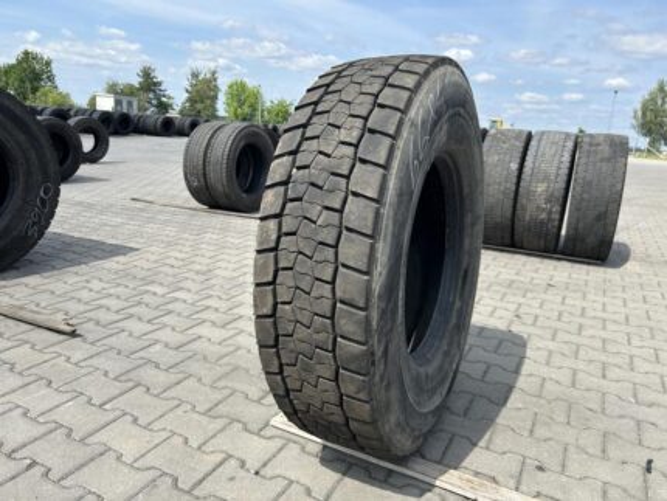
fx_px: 501
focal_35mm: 26
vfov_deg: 53.1
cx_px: 334
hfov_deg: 67.3
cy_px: 250
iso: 50
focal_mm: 5.7
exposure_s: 1/2632
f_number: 1.5
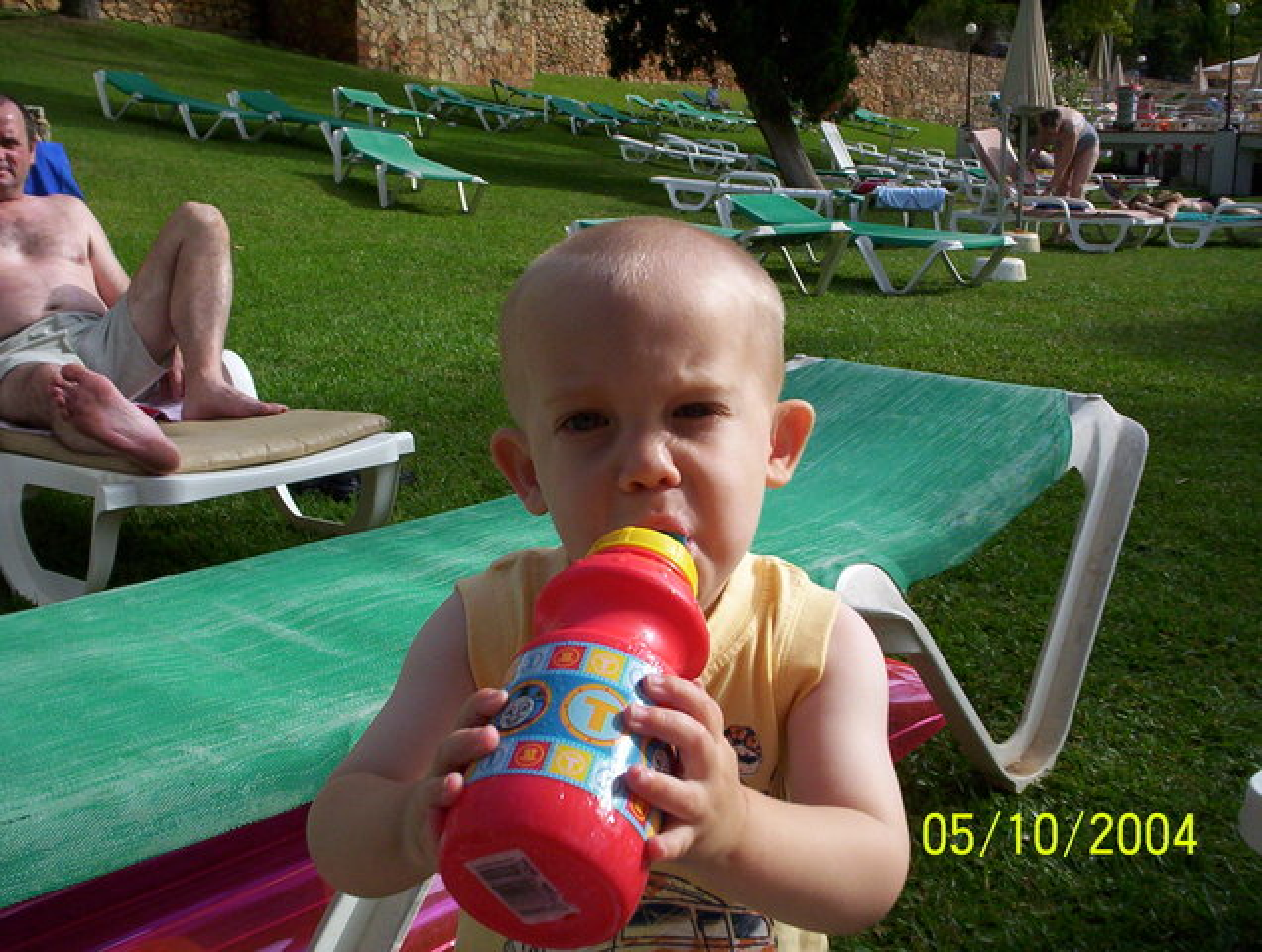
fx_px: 1389
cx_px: 631
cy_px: 476
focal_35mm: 38
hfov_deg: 48.9
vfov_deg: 37.9
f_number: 4.5
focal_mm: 4.99
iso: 100
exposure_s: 1/803
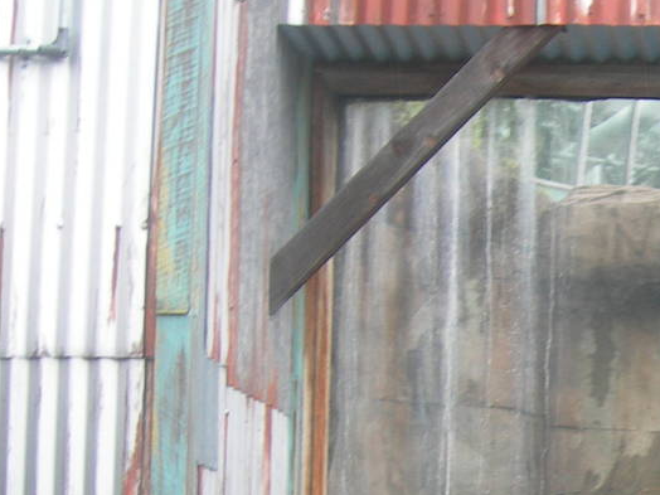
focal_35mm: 116
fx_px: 2212
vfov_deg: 12.3
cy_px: 681
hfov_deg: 16.1
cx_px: 853
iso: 50
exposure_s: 1/50
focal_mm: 7.8
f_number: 2.8
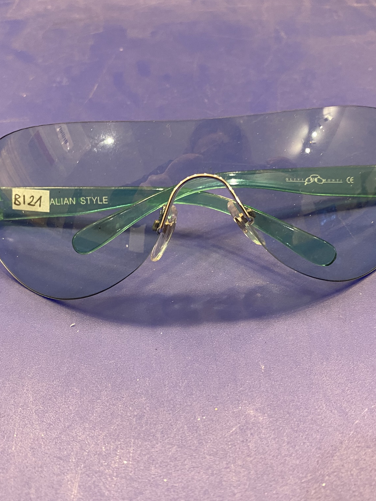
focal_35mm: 35
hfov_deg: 40.7
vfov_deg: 52.6
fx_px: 507
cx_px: 192
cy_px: 249
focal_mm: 4.25
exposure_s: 1/50
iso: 250
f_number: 1.8
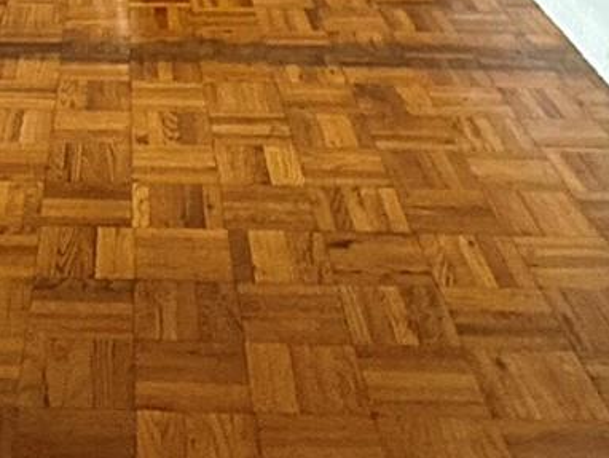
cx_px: 75
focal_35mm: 75
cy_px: -448
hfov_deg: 25.3
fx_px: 1320
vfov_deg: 15.7
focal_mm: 2.22
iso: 400
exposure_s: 1/60
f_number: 2.2
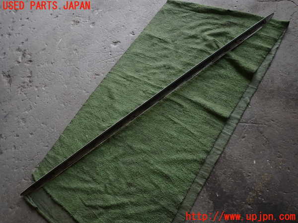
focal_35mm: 25
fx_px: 215
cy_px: 112
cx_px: 149
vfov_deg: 54.9
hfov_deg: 69.4
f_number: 2
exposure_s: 1/60
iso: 100
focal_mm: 4.5
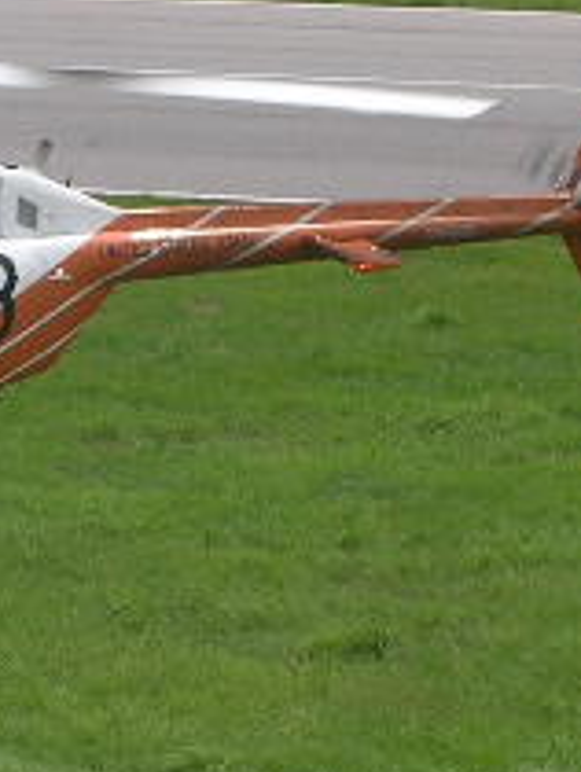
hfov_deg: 4.2
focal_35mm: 350
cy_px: 324
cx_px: -70
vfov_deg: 5.7
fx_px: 7817
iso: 50
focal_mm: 17.4
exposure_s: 1/551
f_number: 4.9
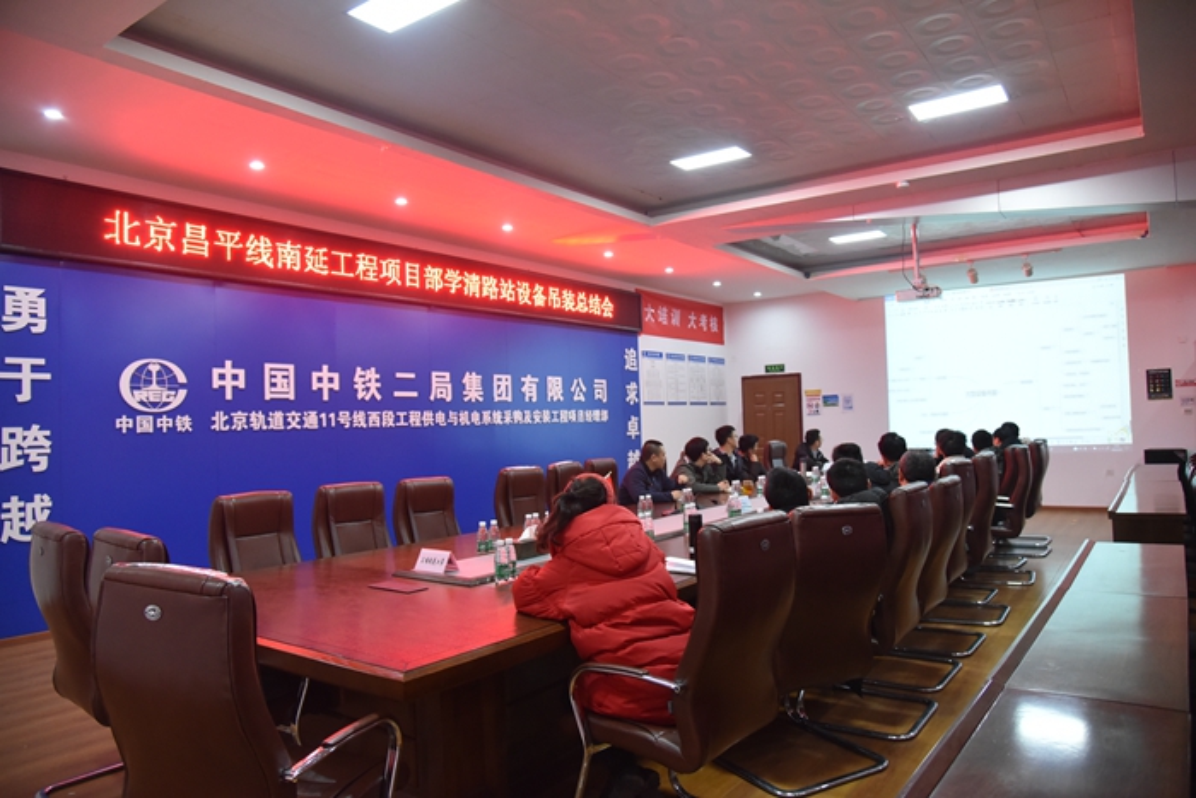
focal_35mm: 24
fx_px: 797
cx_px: 598
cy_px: 399
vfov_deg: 53.2
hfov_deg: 73.7
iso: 3200
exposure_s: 1/60
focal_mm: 24
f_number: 4
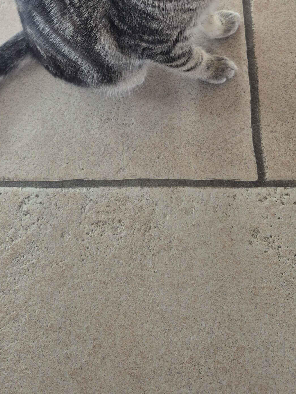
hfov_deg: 34.3
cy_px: 39
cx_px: 141
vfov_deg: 41.3
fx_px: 479
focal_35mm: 42
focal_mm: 5.4
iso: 400
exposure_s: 1/100
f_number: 1.8
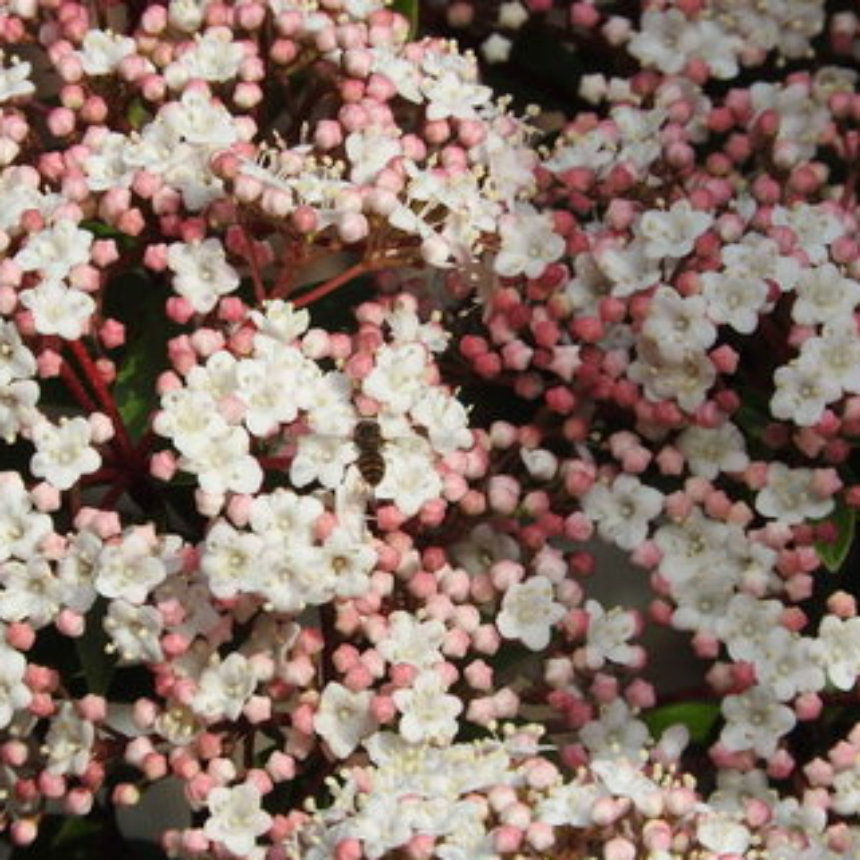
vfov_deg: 1.8
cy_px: 481
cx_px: 364
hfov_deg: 1.8
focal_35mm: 964
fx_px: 27096
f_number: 5.6
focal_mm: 125.4
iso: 100
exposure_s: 1/320
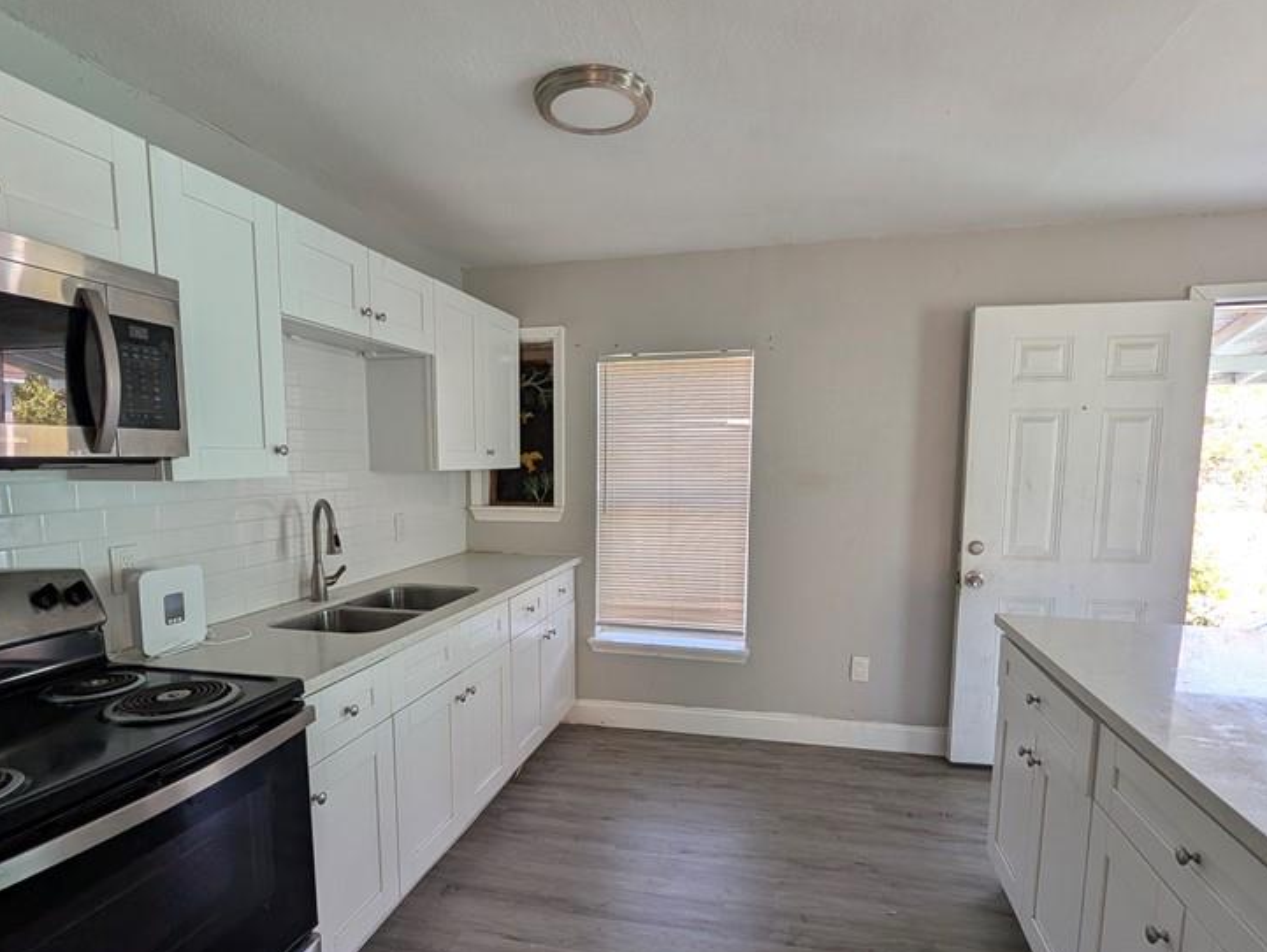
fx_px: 623
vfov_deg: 74.6
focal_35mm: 17
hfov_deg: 91.0
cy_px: 527
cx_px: 626
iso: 75
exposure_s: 1/243
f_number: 1.7
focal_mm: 2.02
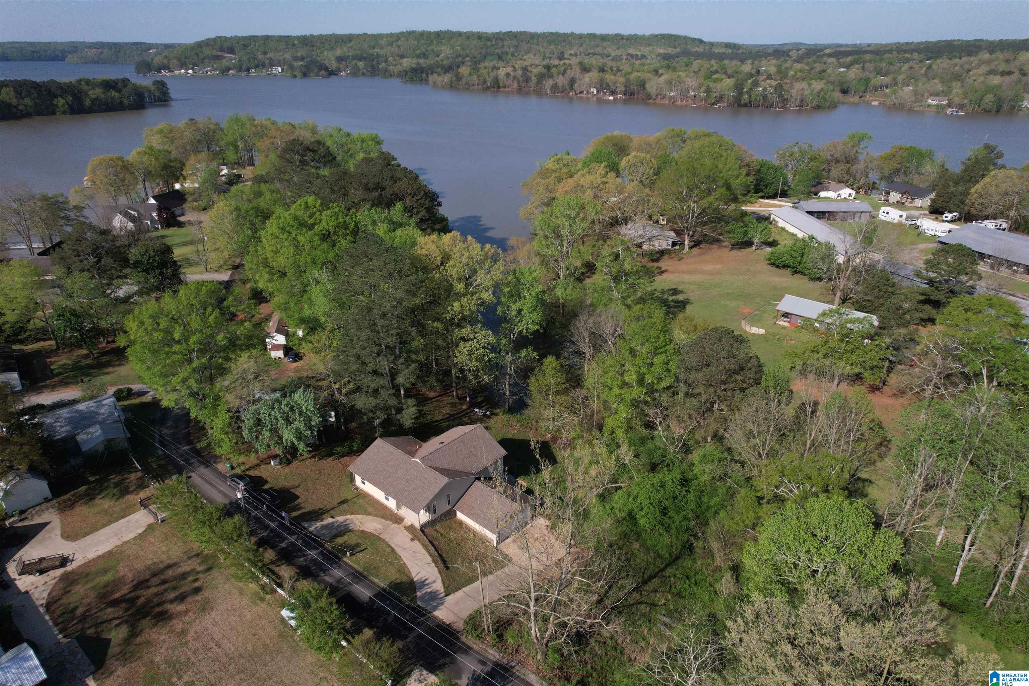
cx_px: 514
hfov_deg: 78.6
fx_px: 629
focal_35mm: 22
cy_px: 343
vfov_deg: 57.2
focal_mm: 8.38
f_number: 2.8
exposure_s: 1/4000
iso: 200
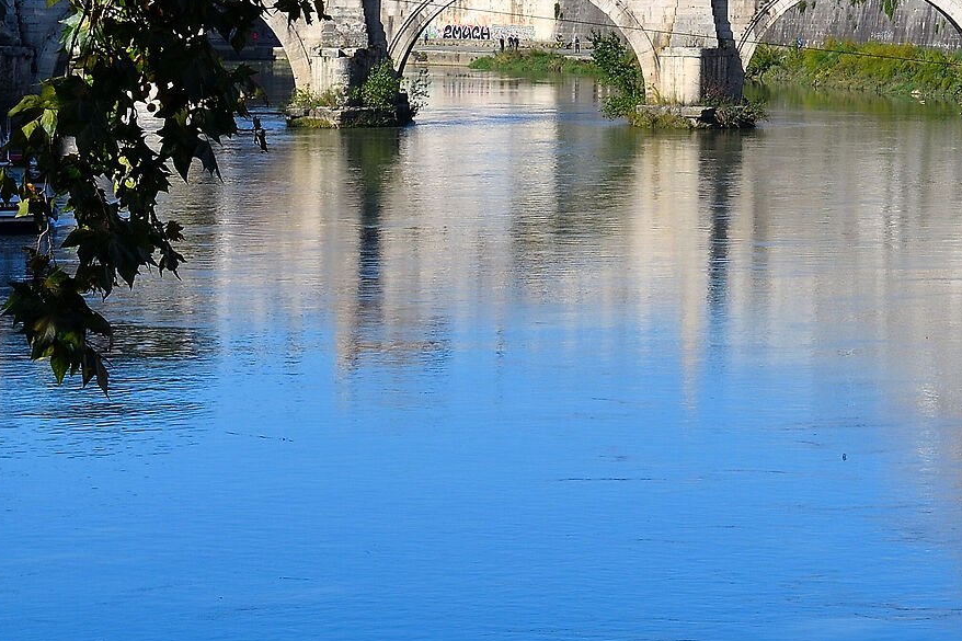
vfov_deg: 6.6
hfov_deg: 10.0
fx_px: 5477
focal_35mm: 205
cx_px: 916
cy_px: -204
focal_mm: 50
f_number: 11
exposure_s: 1/200
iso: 100
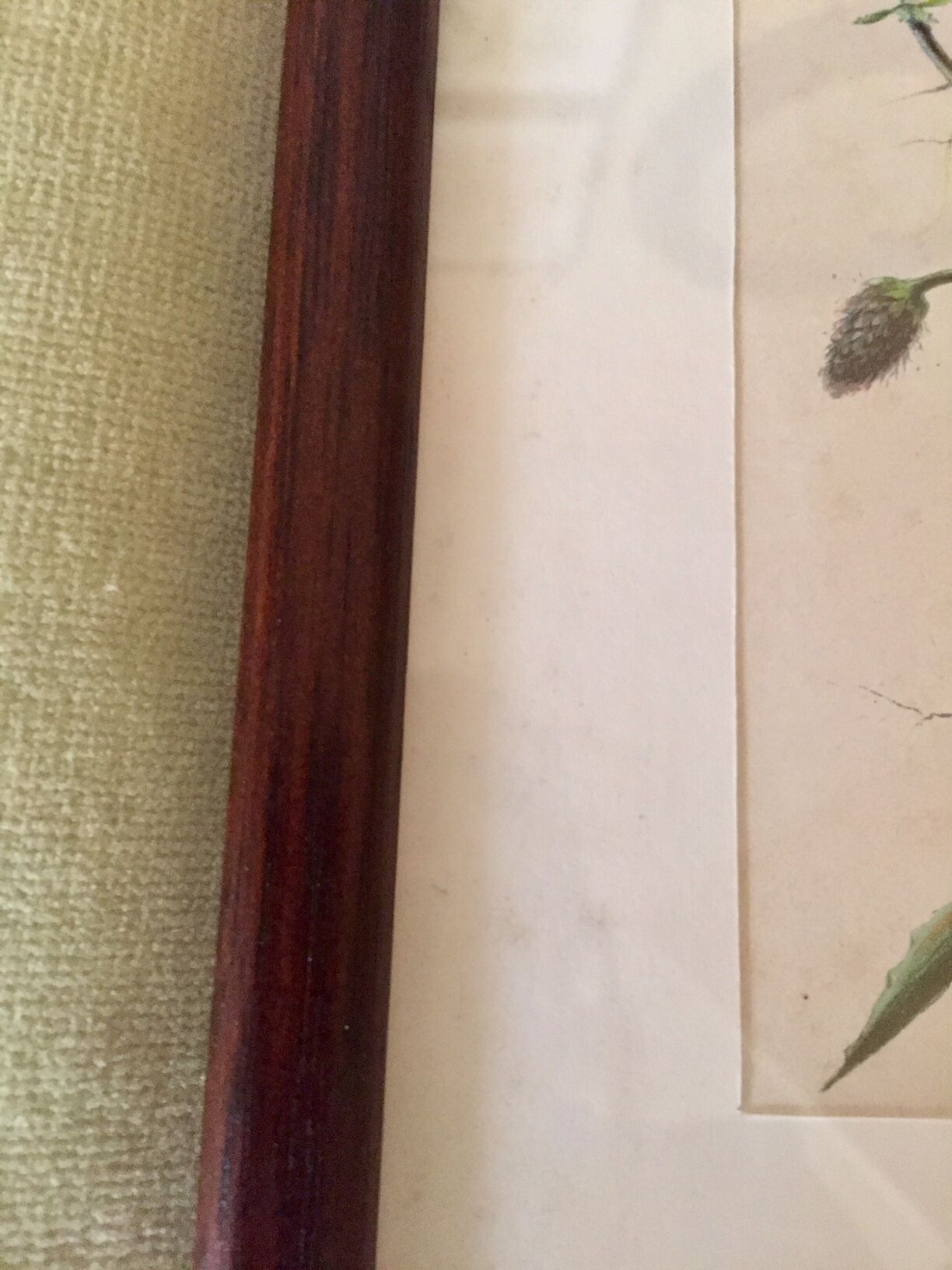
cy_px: 635
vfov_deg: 61.7
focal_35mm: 29
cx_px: 476
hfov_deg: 48.2
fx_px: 1063
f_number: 2.2
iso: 320
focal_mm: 4.15
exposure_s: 1/17
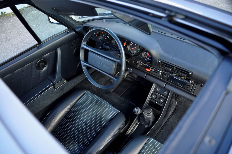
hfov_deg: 67.4
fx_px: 174
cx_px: 116
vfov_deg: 47.8
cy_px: 77
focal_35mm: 27
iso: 500
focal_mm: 18
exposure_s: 1/40
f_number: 3.5
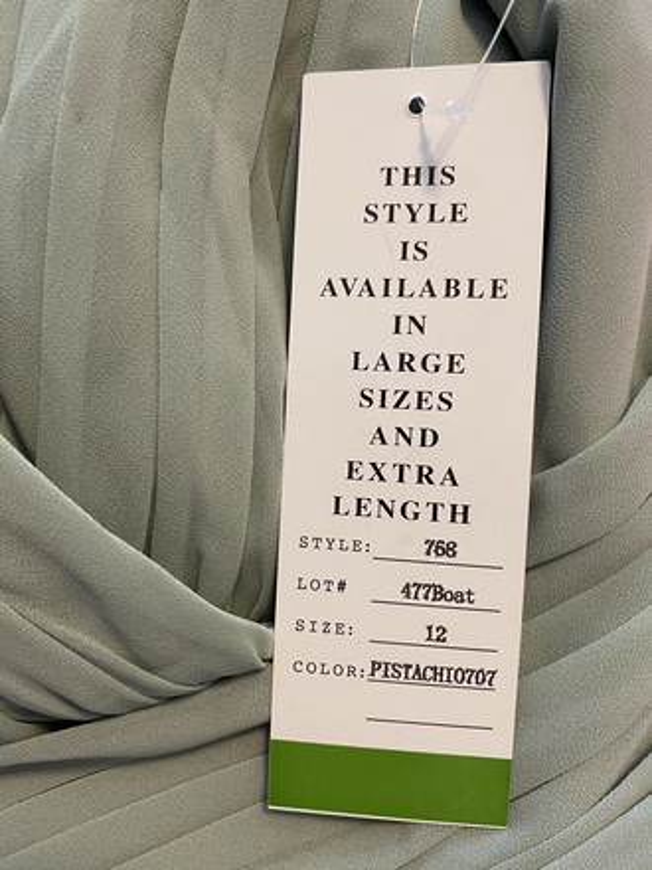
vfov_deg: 67.3
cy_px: 435
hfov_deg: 53.1
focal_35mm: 26
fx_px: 653
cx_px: 326
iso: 250
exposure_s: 1/60
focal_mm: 4.25
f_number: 1.8
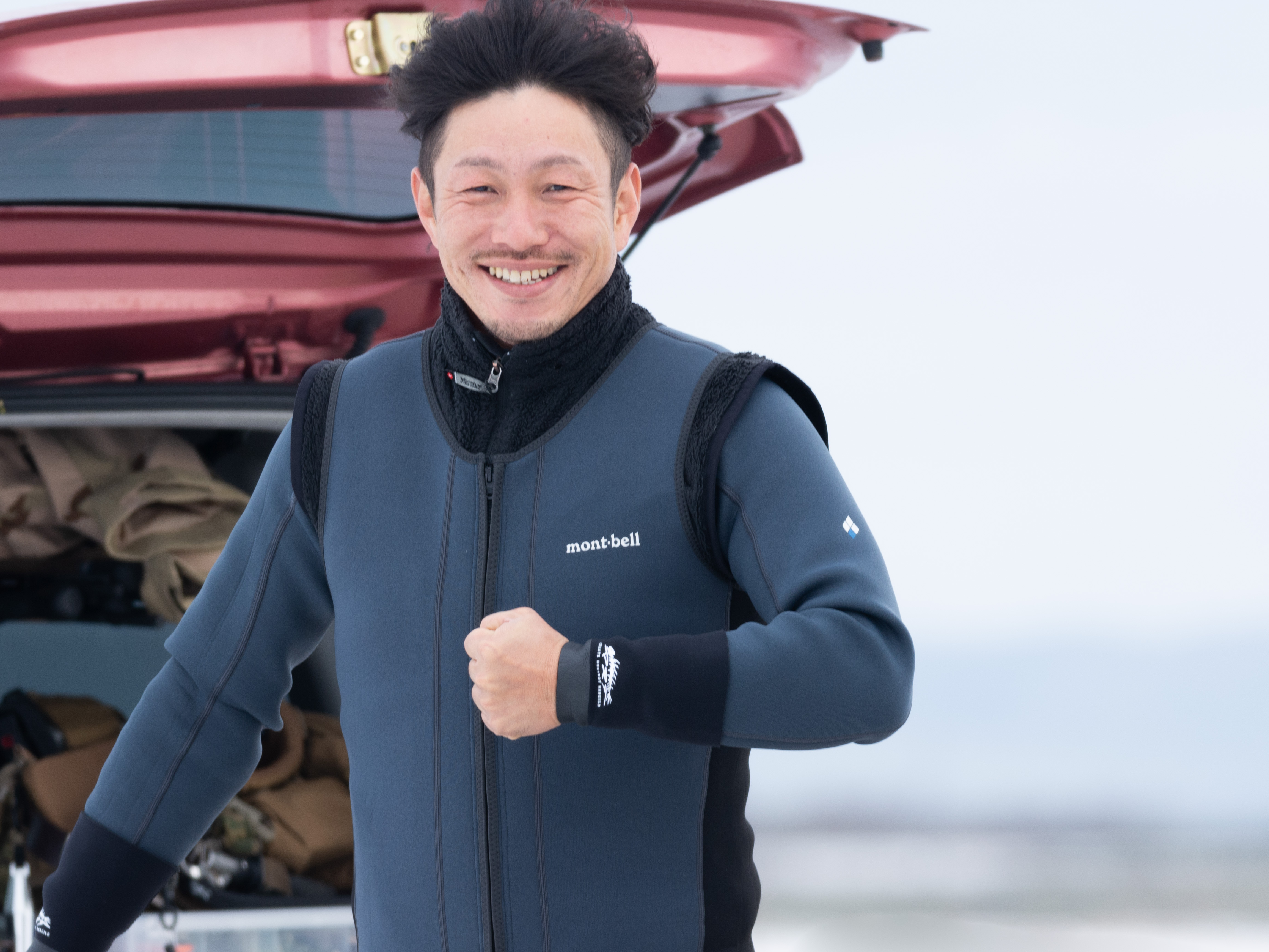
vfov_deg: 2.5
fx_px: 21995
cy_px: 522
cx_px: 547
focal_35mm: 600
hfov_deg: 3.3
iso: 250
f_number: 6.3
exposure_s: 1/125
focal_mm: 320
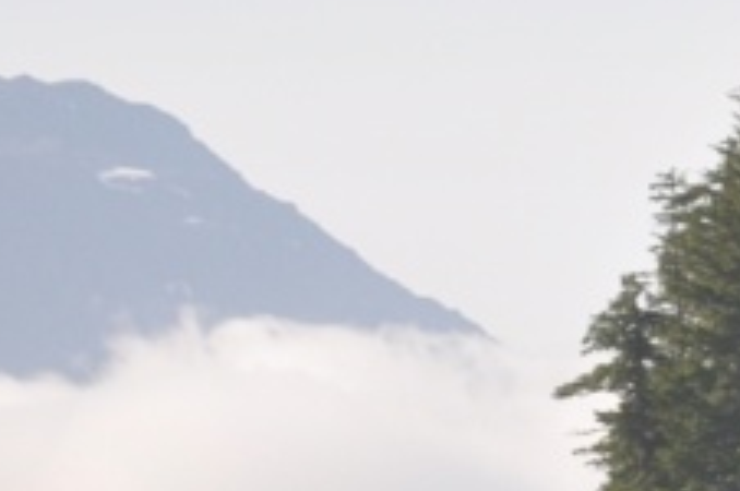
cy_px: 398
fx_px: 10674
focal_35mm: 520
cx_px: 891
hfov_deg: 4.0
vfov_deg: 2.6
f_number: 4.5
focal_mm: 98
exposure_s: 1/800
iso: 200
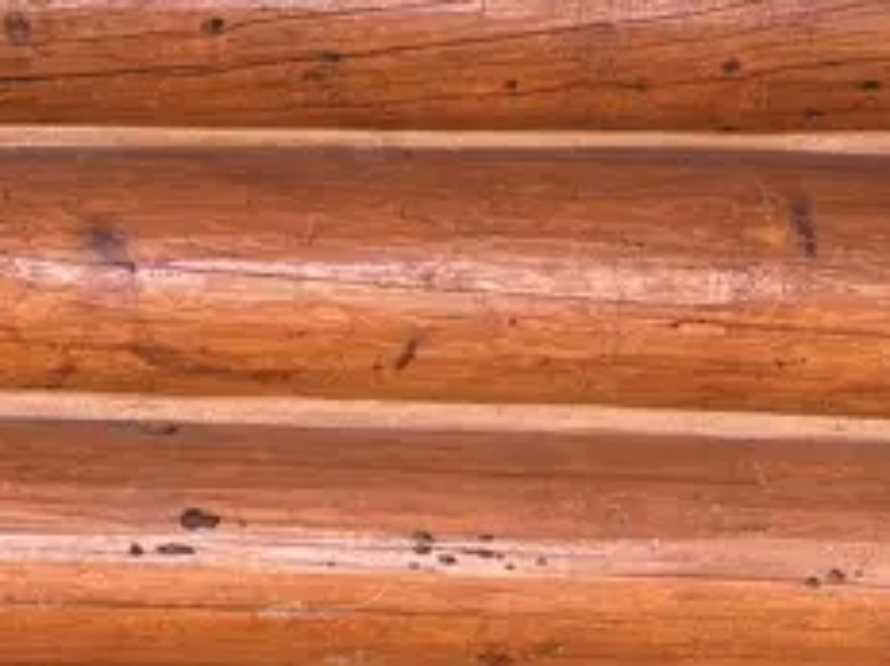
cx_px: -1094
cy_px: 54
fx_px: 3469
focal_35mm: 135
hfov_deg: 12.3
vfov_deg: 10.9
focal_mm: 5.96
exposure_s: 1/121
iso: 80
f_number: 1.6
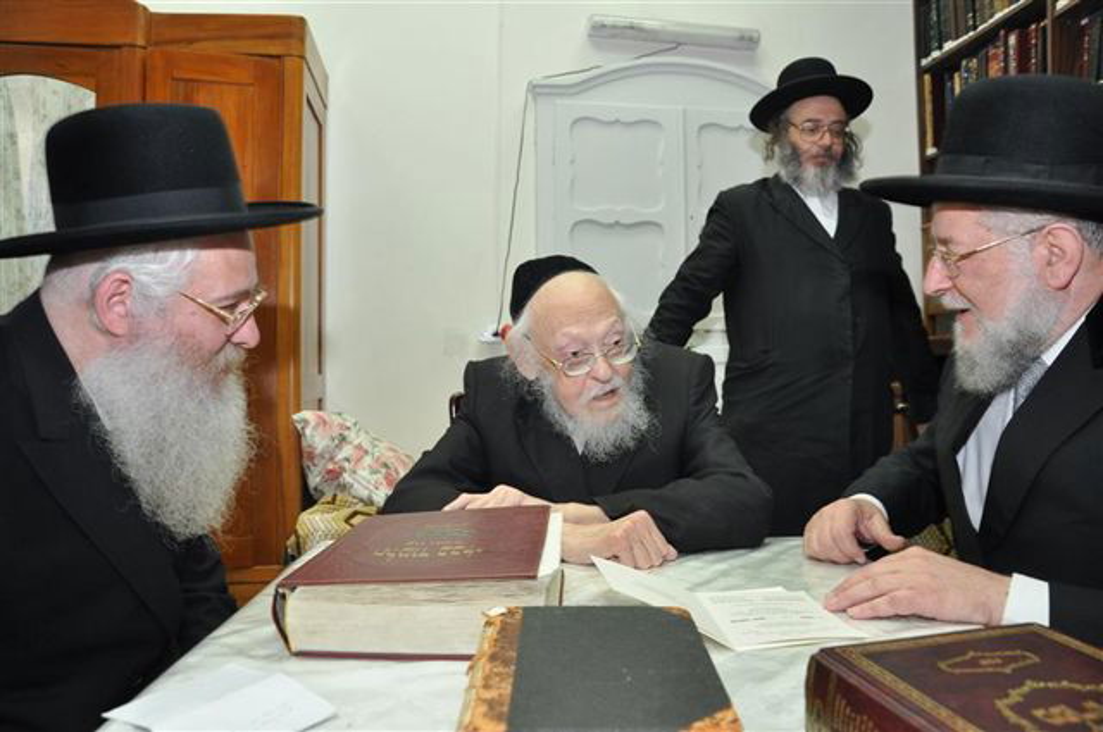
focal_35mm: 27
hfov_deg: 67.4
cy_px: 366
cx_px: 552
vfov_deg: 47.8
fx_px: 826
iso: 640
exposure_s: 1/60
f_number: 5
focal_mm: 18
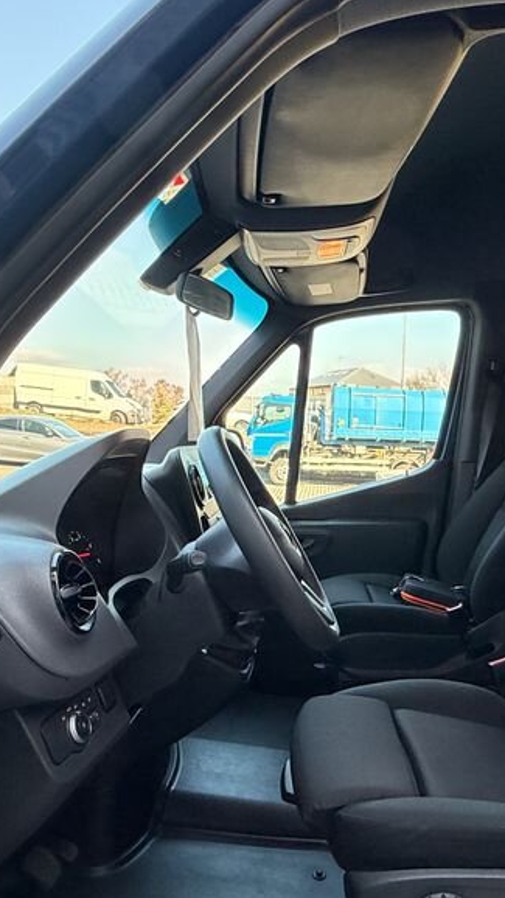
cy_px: 531
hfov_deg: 42.1
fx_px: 643
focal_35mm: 27
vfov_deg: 69.3
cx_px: 351
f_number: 2.2
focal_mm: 2.22
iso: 320
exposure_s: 1/81
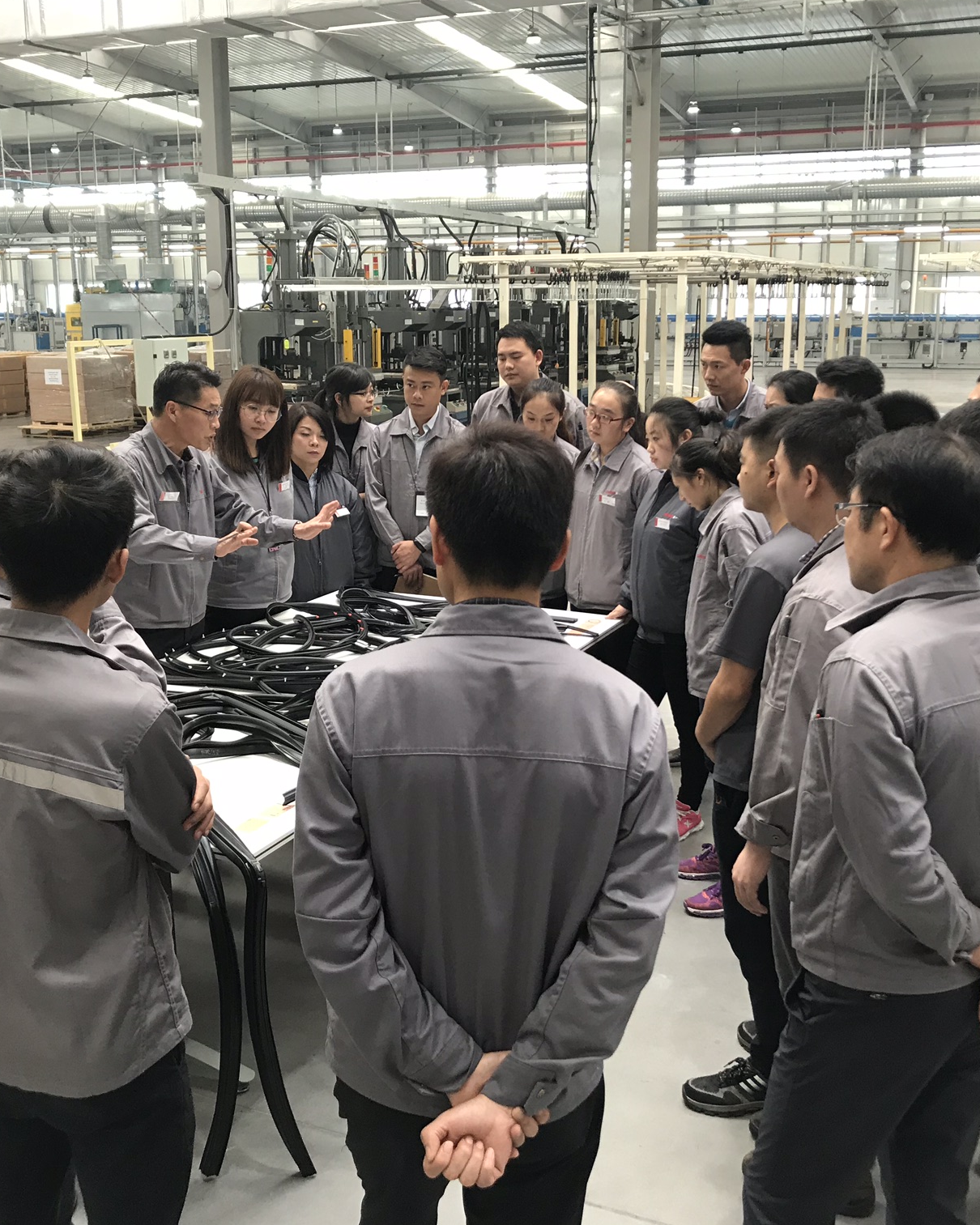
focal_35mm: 37
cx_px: 481
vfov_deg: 49.1
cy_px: 610
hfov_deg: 40.1
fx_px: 1342
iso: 25
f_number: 1.8
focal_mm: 3.99
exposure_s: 1/33
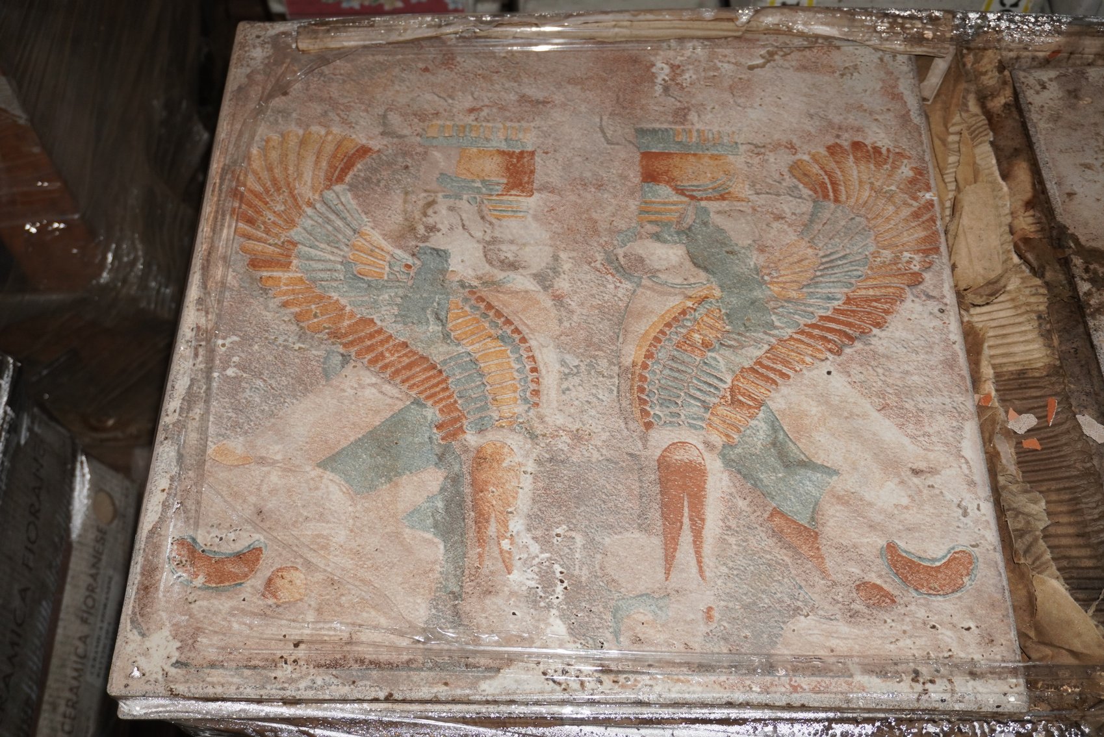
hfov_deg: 51.3
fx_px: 1151
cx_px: 552
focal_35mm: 38
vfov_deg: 35.5
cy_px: 368
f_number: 4.5
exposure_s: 1/80
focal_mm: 25
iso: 640
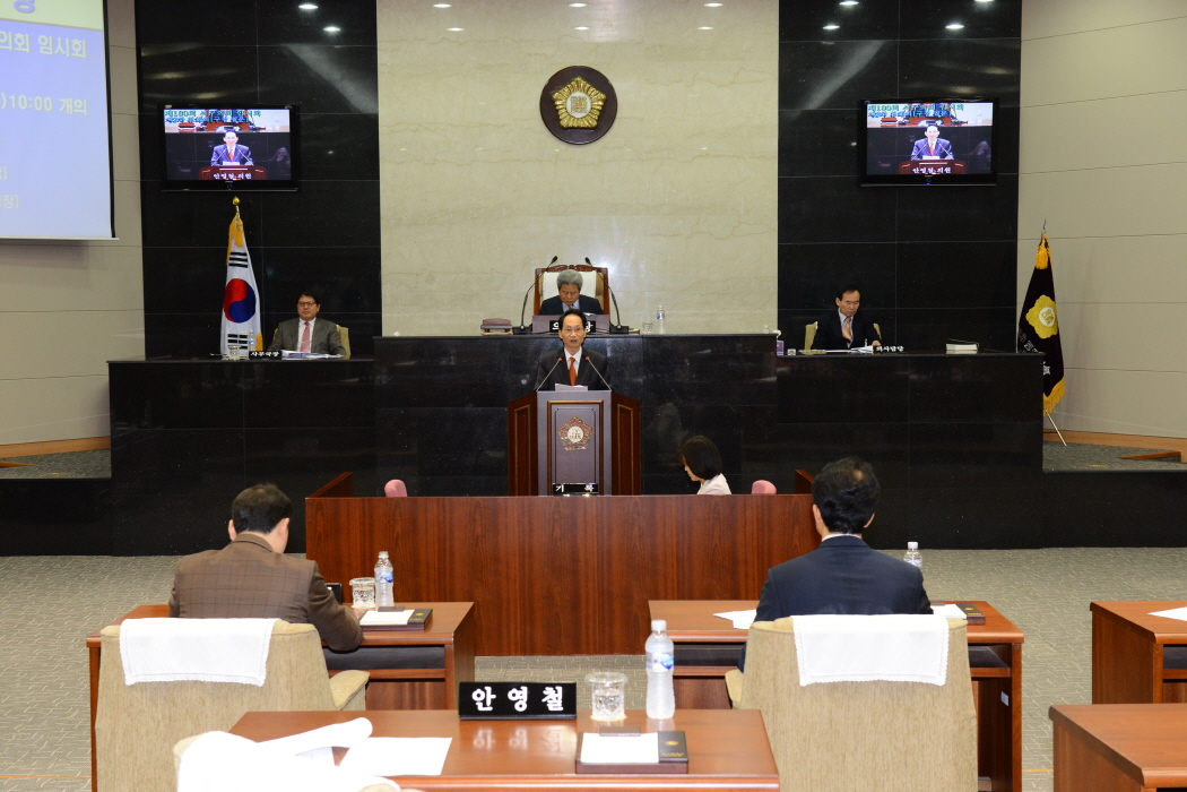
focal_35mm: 56
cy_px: 396
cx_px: 594
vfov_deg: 24.2
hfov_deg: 35.6
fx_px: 1846
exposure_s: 1/60
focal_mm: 56
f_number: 7.1
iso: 2000
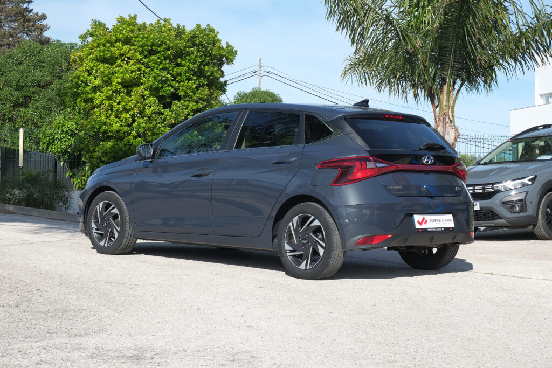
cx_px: 276
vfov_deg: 20.0
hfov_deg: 29.7
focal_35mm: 68
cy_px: 184
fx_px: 1043
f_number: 9
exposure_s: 1/200
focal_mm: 45
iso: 160
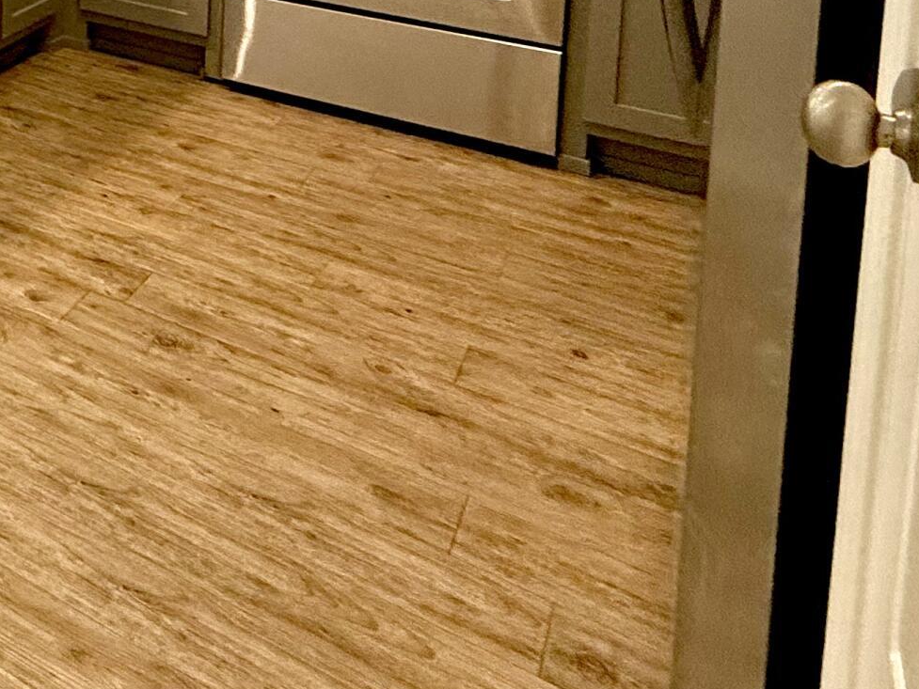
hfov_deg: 30.6
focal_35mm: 43
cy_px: -247
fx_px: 1142
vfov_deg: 27.1
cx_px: -366
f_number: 2.2
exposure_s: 1/60
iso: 200
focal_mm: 2.22
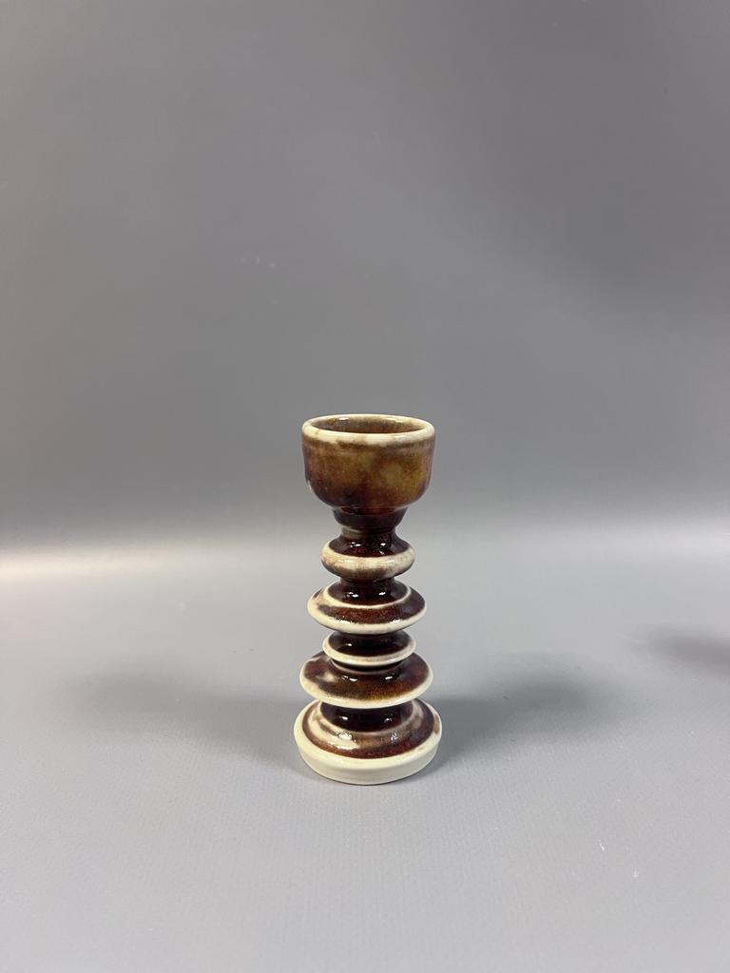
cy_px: 486
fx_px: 731
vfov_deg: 67.3
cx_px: 365
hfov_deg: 53.1
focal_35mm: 26
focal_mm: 5.7
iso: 125
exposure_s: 1/50
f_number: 1.5
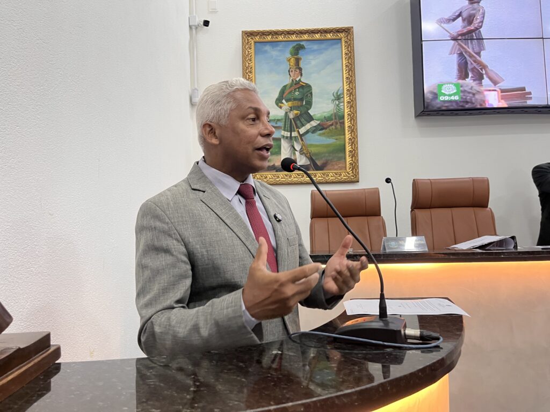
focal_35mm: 26
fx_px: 413
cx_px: 275
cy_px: 206
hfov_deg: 67.3
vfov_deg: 53.1
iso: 200
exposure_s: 1/60
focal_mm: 5.1
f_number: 1.6
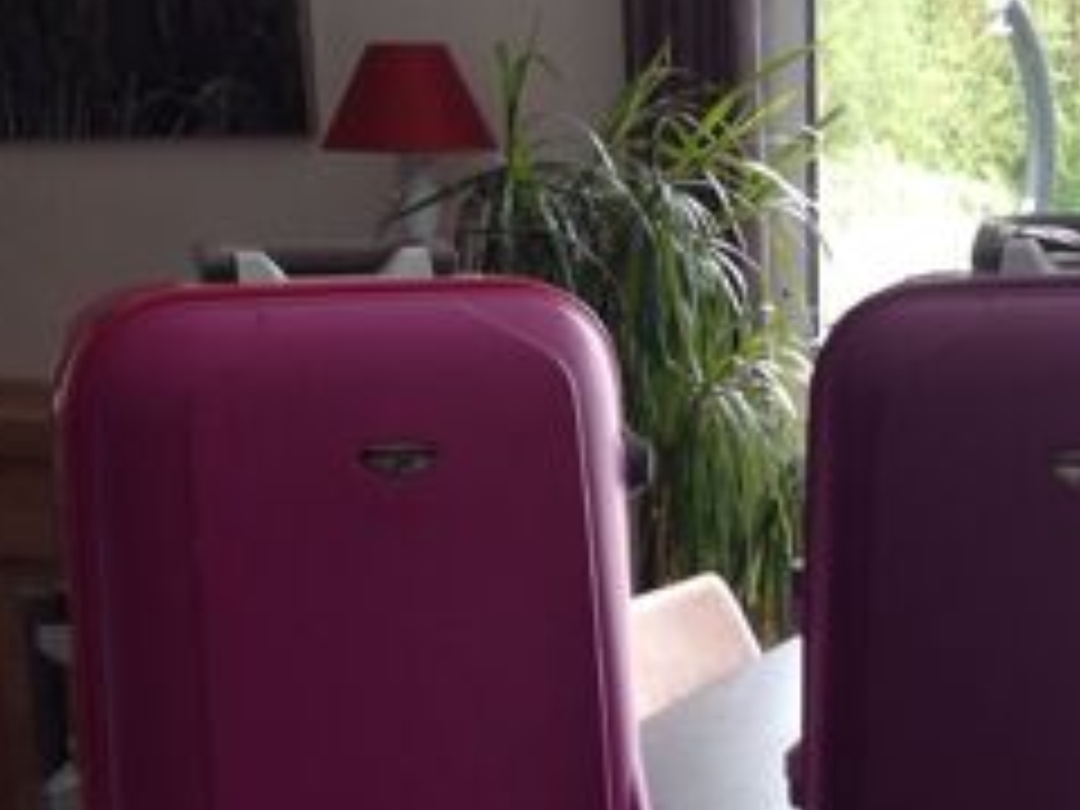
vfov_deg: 20.8
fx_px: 2184
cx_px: 688
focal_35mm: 70
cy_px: 628
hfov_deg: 27.7
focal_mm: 4.28
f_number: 2.4
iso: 50
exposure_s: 1/17
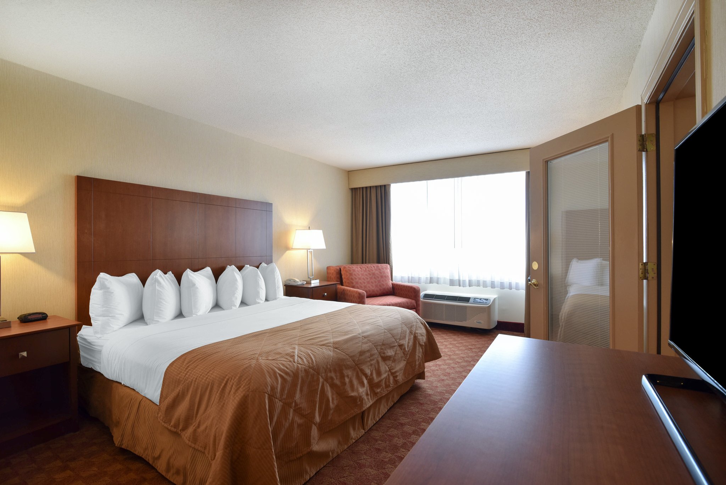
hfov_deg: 96.7
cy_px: 242
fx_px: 323
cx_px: 363
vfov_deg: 73.8
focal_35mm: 16
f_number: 11
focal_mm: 16
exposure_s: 1/8
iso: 400
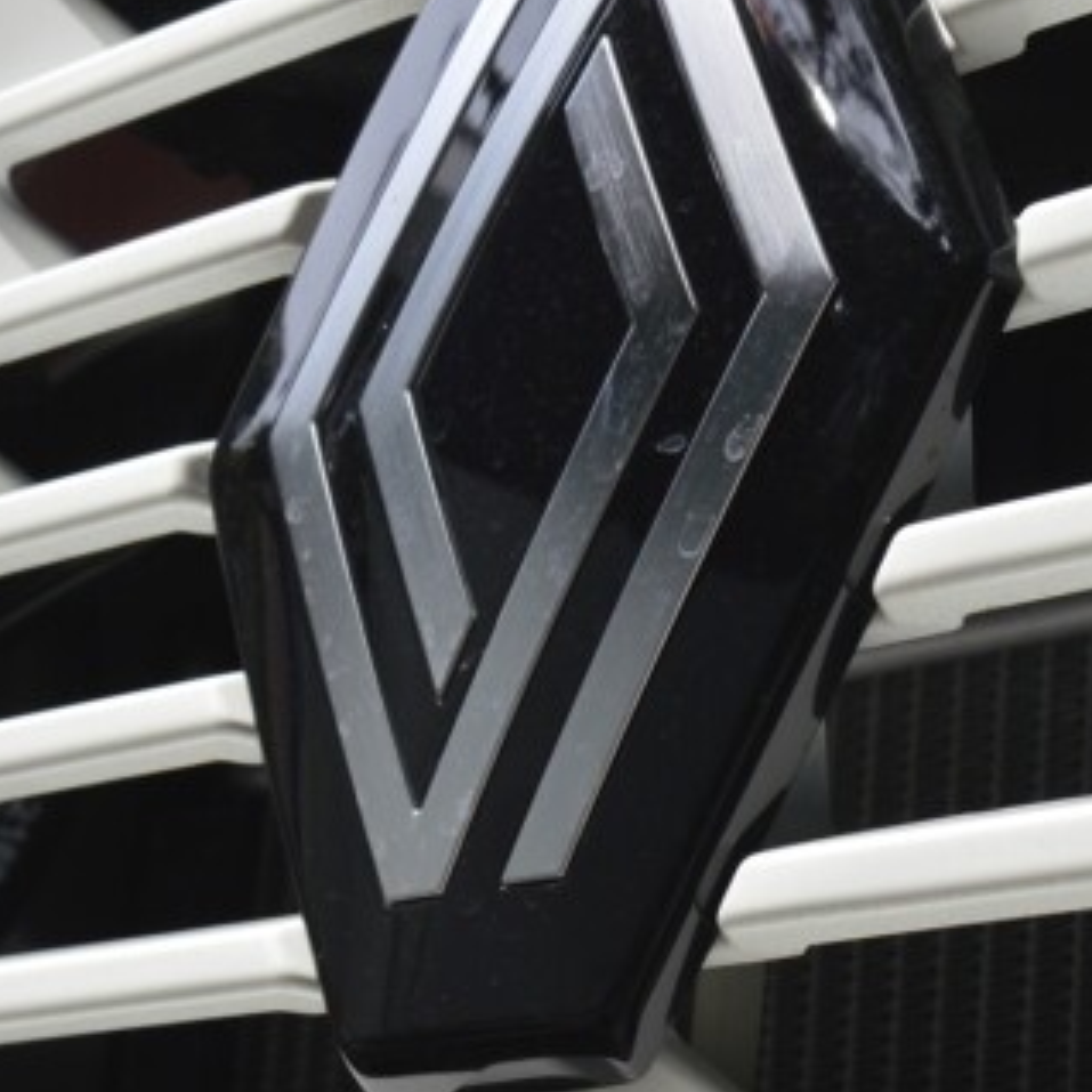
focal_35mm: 112
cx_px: 462
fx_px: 3997
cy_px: 416
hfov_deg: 15.5
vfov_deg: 15.5
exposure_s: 1/320
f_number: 11
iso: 400
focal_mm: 40
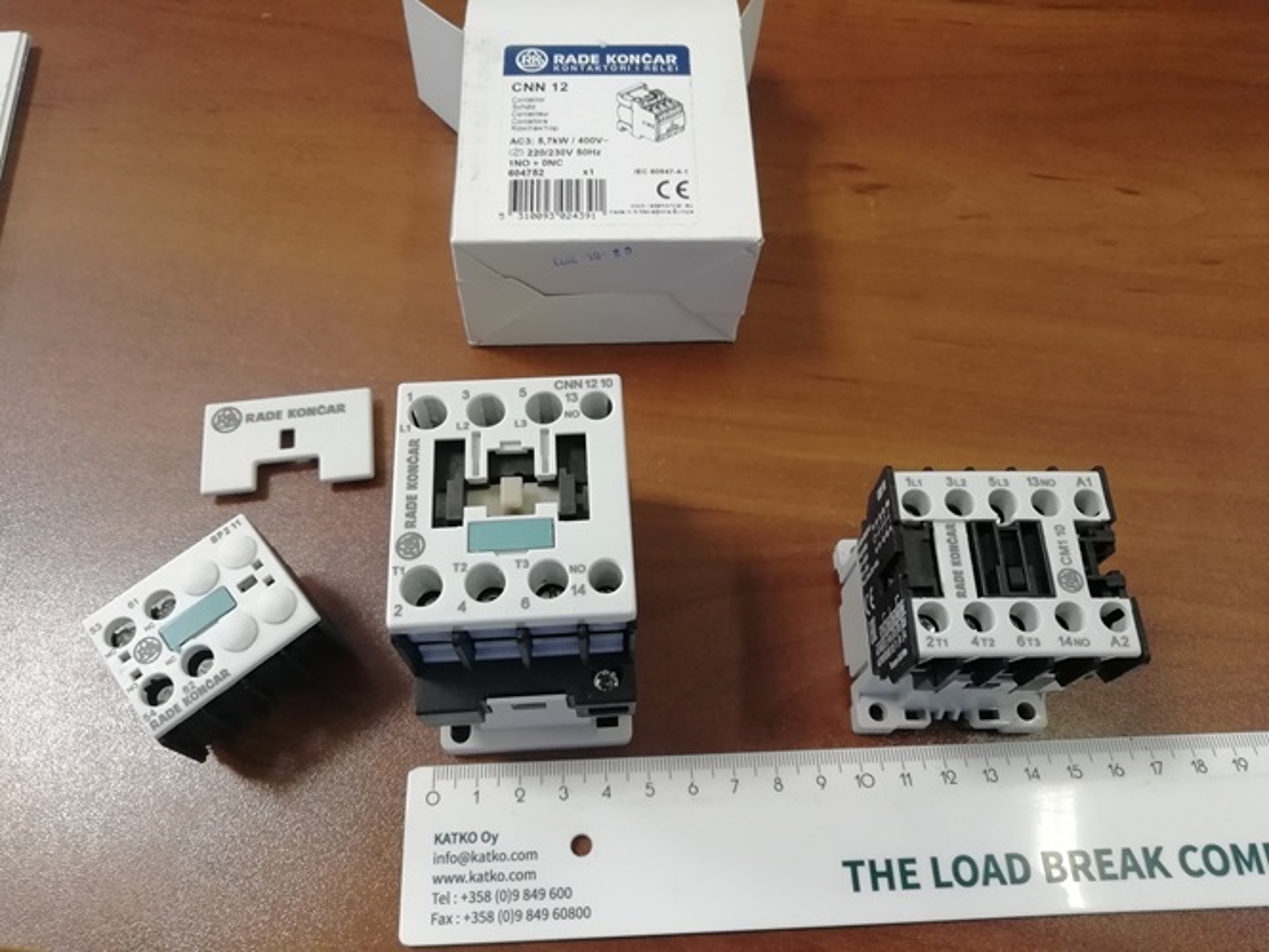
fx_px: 953
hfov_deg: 67.3
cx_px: 634
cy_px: 476
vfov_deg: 53.1
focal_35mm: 26
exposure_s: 1/33.3
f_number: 2.2
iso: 200
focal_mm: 3.21
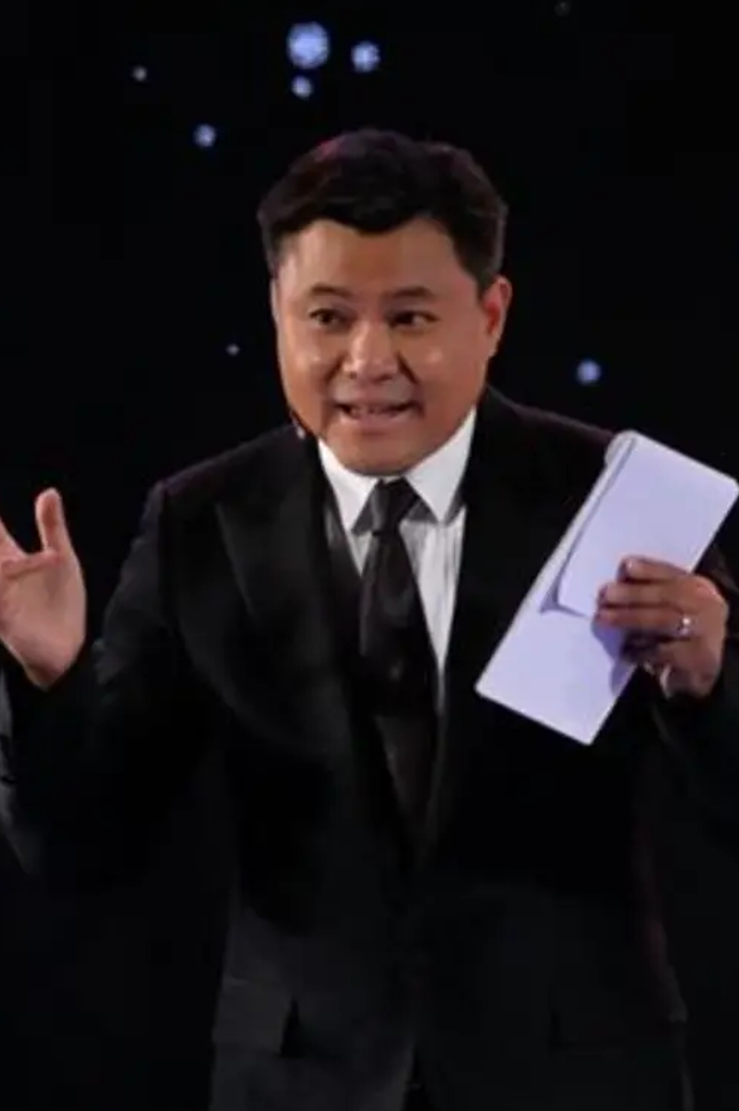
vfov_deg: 3.8
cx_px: 420
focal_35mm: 544
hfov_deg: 2.5
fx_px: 16773
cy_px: 765
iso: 12800
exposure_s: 1/500
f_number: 6.7
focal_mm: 230
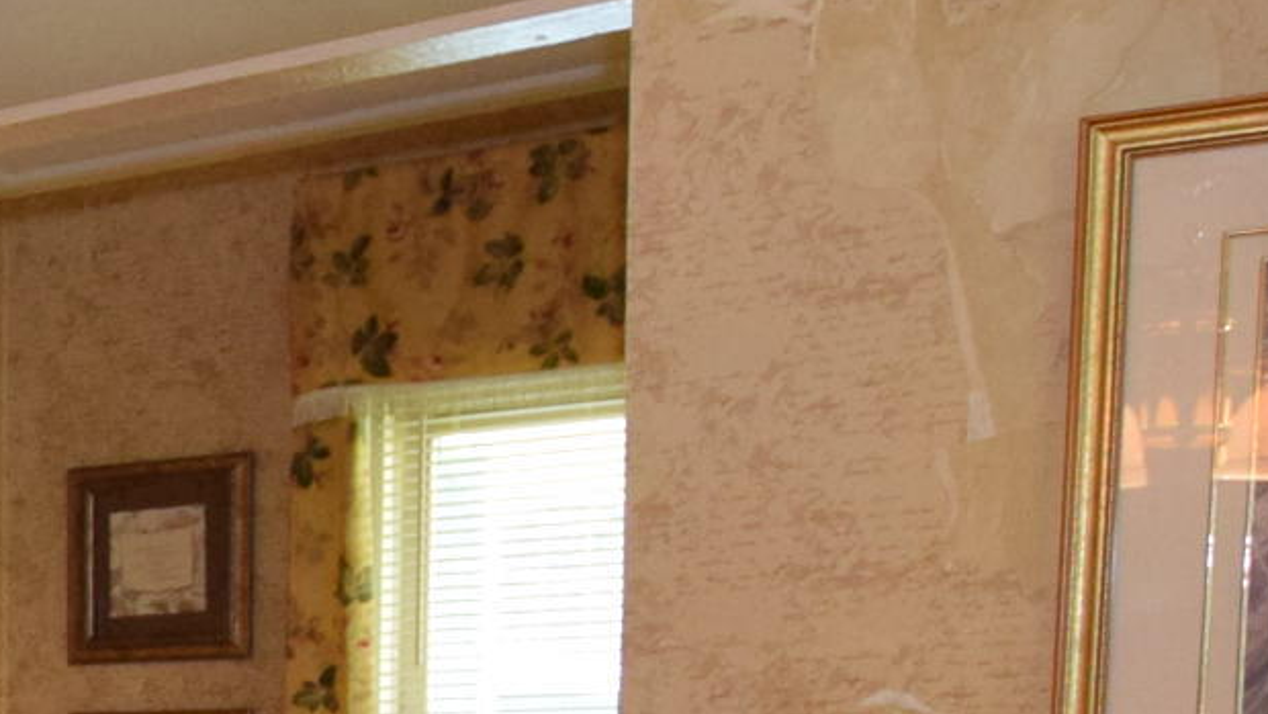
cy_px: 992
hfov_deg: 20.2
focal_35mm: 84
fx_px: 2809
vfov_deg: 13.8
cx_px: -849
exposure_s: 1/60
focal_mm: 11
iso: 1400
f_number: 3.5
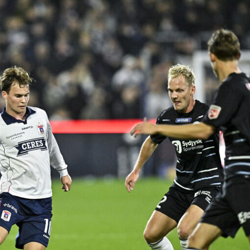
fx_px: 5548
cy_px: 140
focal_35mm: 679
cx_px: 40
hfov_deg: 2.6
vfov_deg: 2.6
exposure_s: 1/2000
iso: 2500
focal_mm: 400
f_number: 4
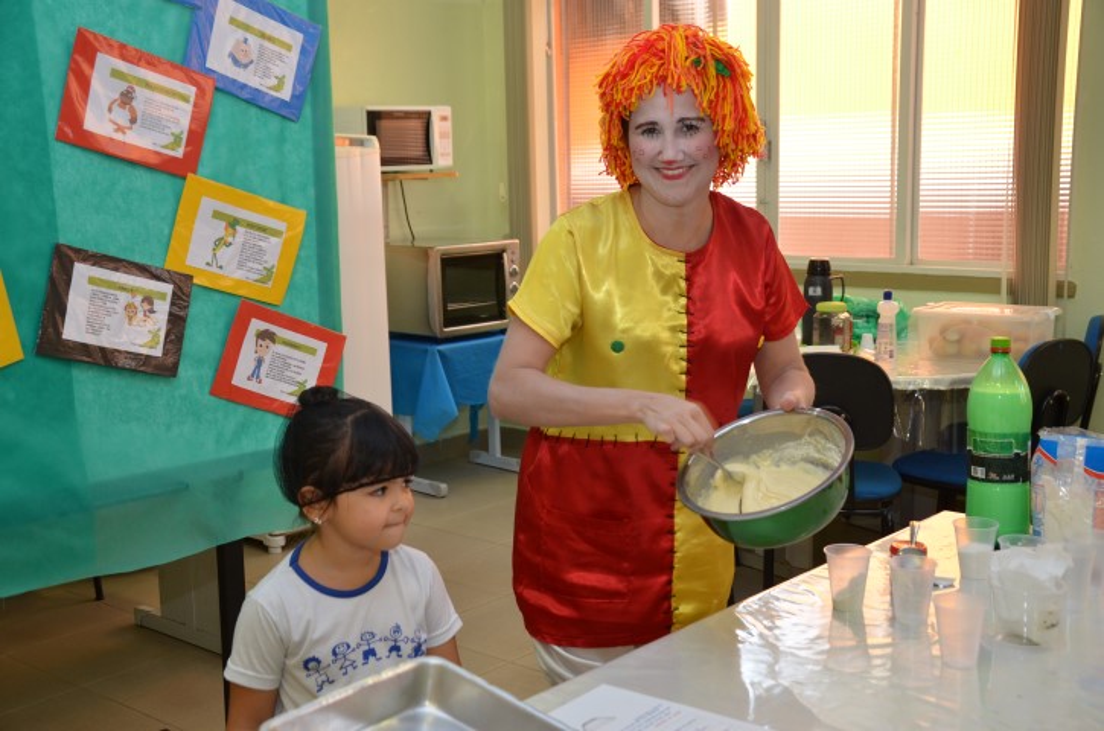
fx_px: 1377
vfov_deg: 29.7
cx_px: 552
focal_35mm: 45
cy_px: 366
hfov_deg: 43.7
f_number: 4.2
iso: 450
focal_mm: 30
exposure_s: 1/60
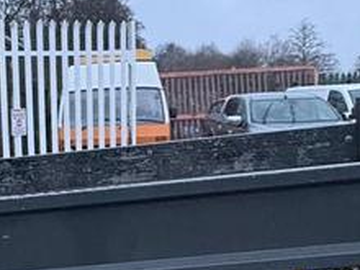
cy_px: 183
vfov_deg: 25.5
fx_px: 593
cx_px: 13
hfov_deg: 31.6
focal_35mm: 57
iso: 1000
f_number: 2.2
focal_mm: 2.22
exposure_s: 1/46
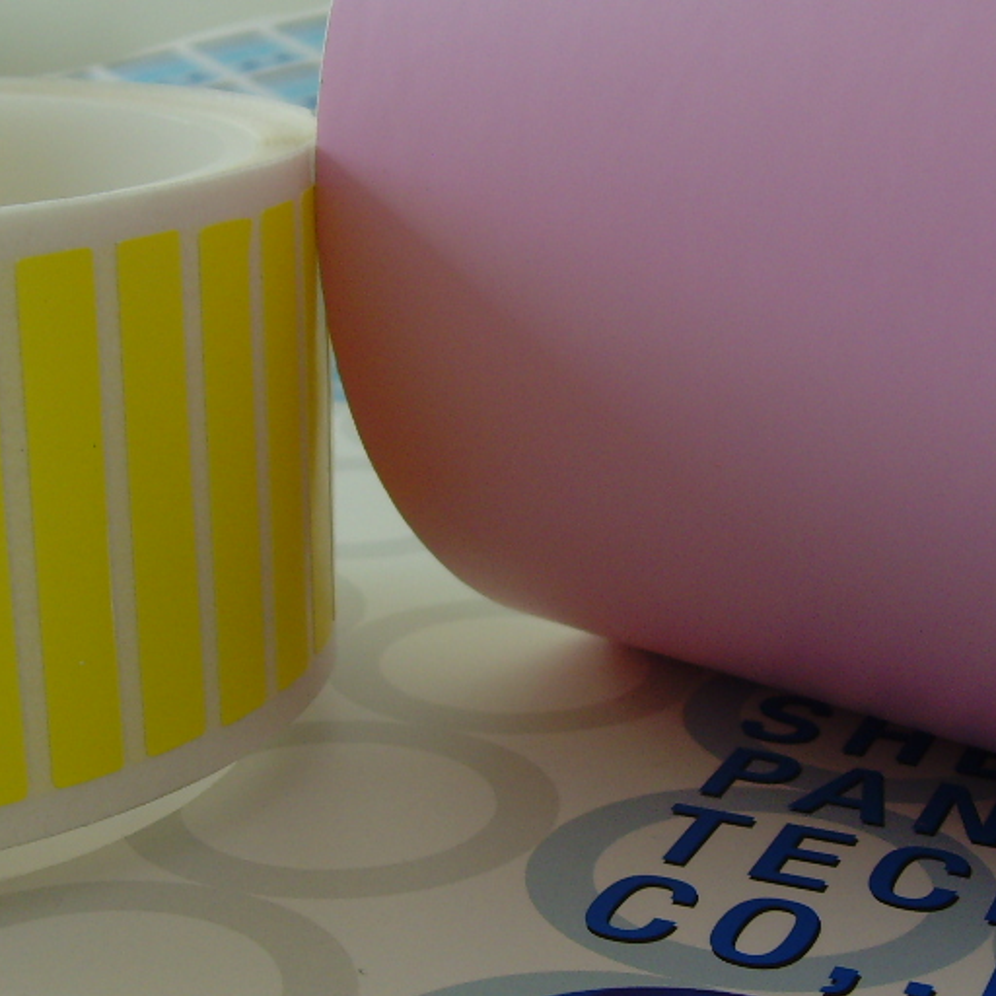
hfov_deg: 25.0
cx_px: 521
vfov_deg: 25.0
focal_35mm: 69
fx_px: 2246
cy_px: 547
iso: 100
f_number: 3.5
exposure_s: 1/45
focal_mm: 6.6
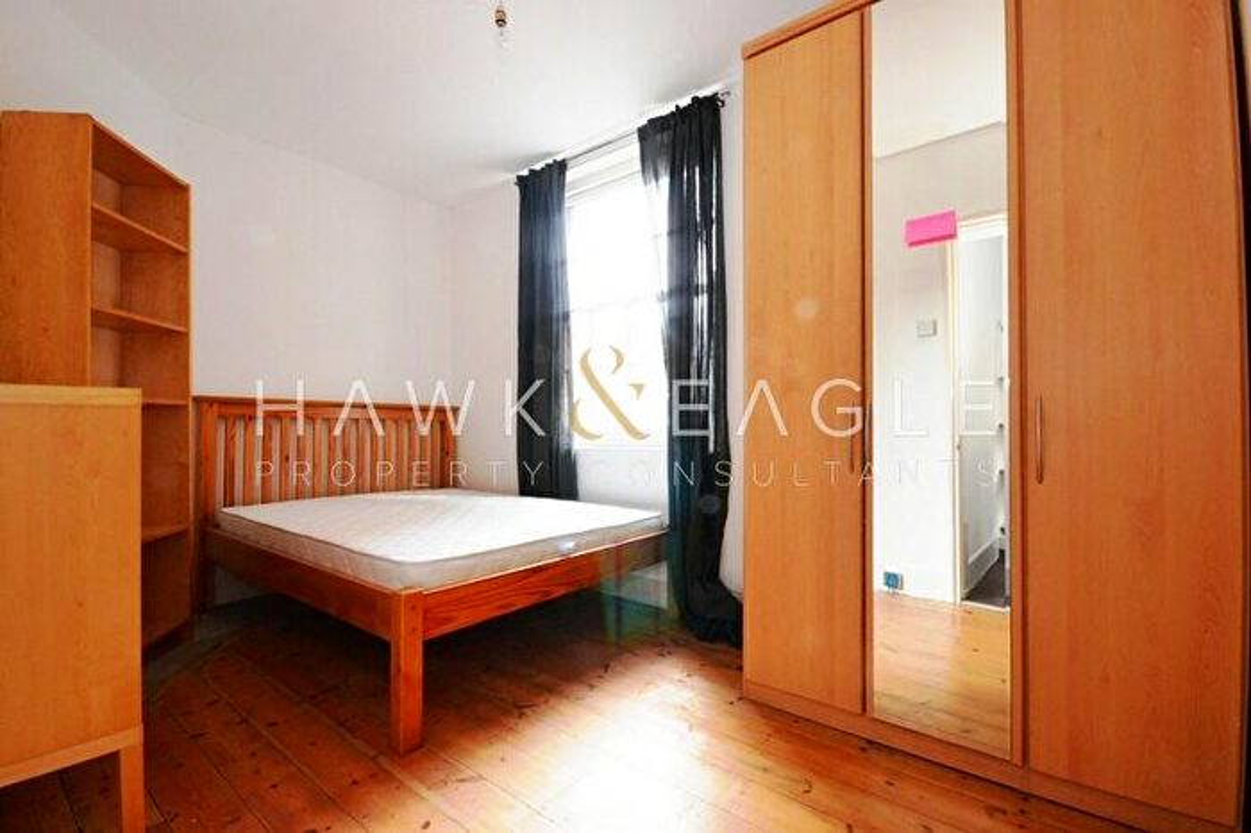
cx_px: 626
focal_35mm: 15
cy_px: 416
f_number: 16
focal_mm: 10
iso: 1600
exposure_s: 1/5
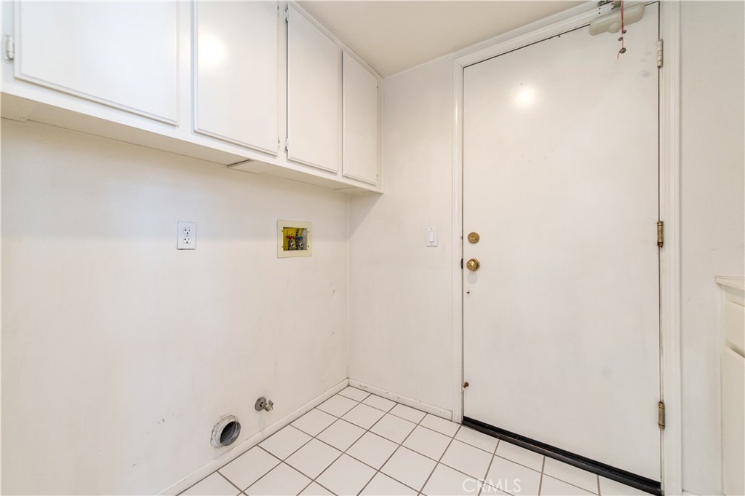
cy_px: 248
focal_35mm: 14
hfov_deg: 104.3
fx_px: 289
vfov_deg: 81.1
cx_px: 372
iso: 450
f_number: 4
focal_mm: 14
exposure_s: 1/60
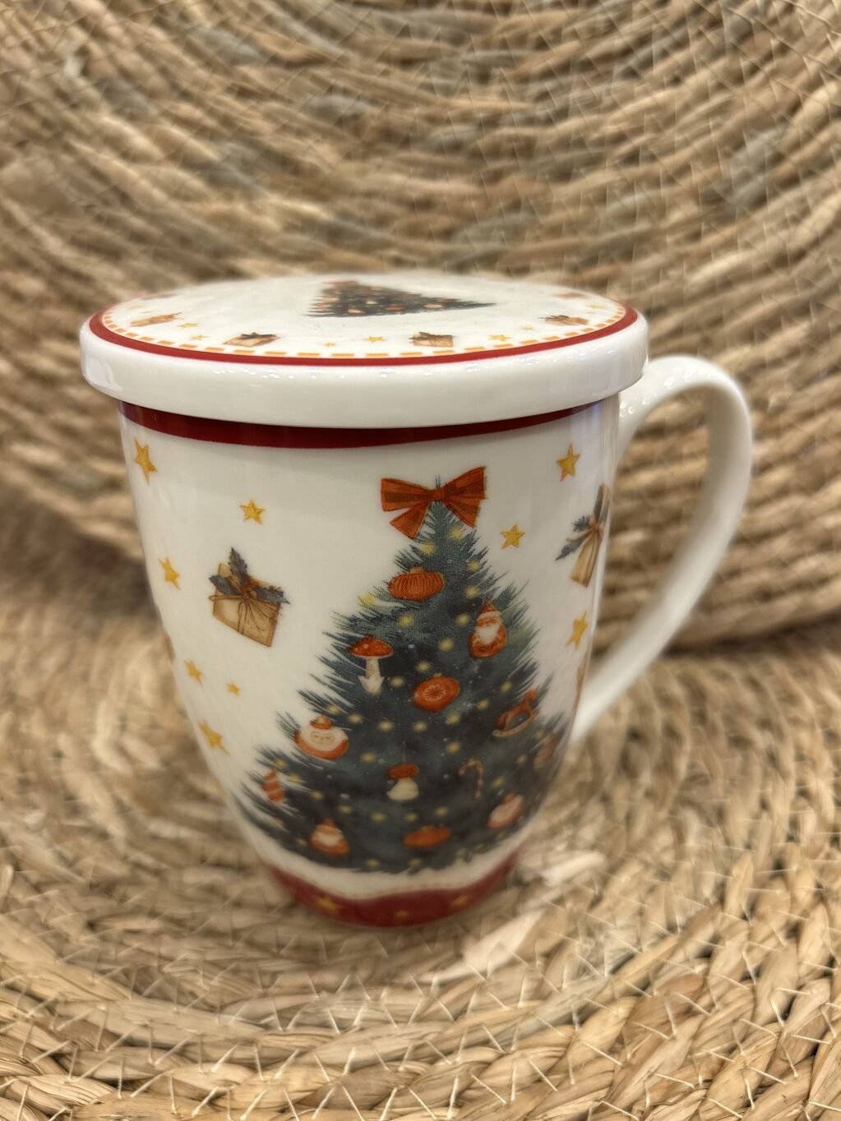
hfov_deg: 53.1
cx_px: 420
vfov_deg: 67.3
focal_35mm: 26
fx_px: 842
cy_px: 560
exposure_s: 1/50
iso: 125
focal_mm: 5.7
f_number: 1.5
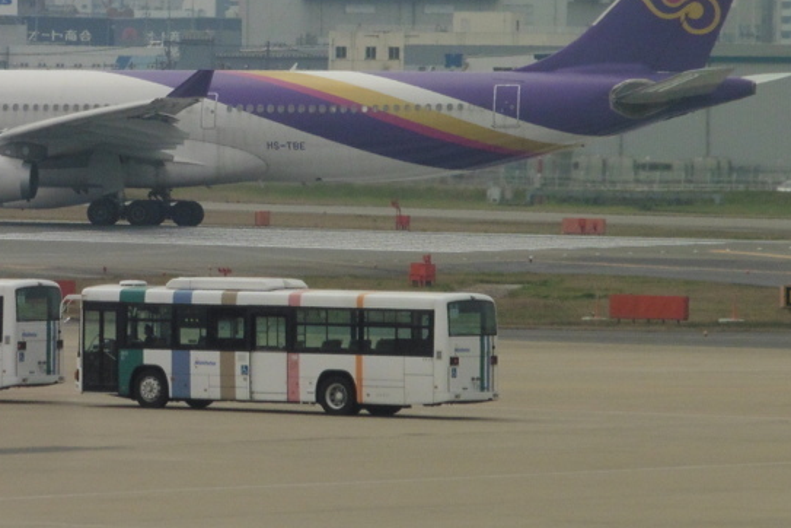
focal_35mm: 520
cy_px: 38
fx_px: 11425
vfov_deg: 2.6
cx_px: 96
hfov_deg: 4.0
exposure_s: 1/800
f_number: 6.3
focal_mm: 47.3
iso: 200
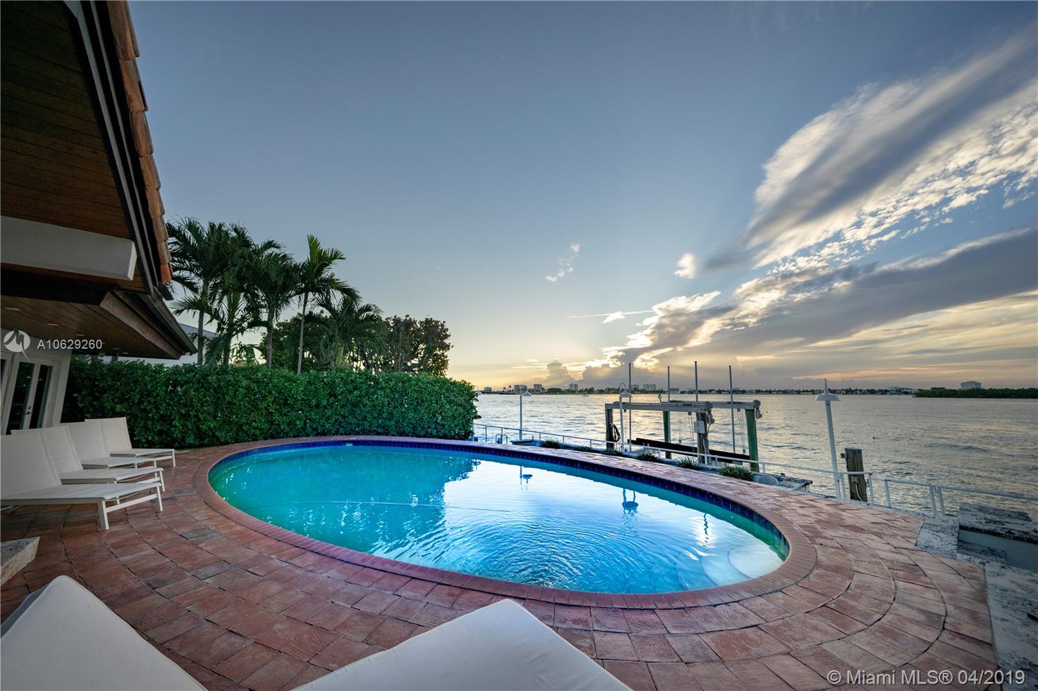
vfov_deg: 90.0
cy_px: 346
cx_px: 519
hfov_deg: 112.6
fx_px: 346
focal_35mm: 12
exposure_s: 1/1600
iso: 400
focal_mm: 12
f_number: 4
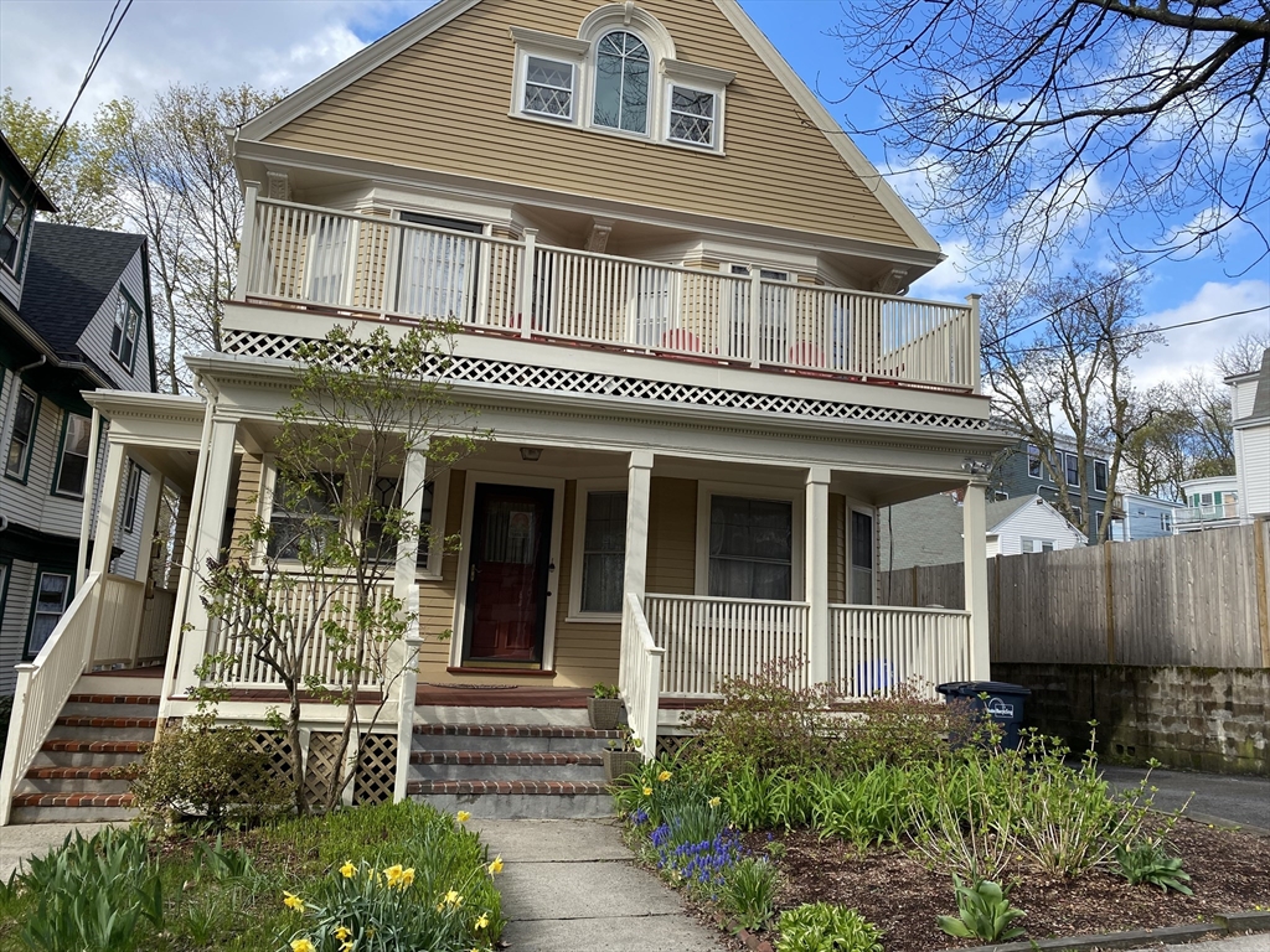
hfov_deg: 67.3
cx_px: 635
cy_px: 476
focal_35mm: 26
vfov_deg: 53.1
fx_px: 954
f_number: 1.8
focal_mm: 4.25
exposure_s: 1/858
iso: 32
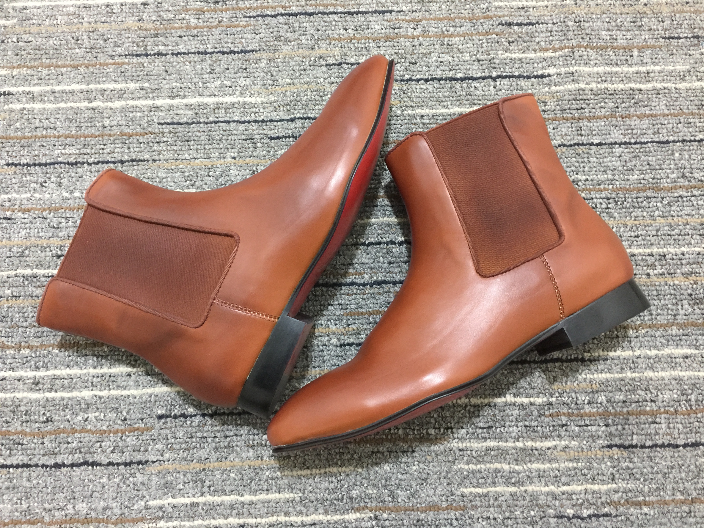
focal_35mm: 29
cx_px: 352
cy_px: 264
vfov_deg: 48.2
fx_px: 590
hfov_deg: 61.7
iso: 160
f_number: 2.2
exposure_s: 1/17
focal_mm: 4.15
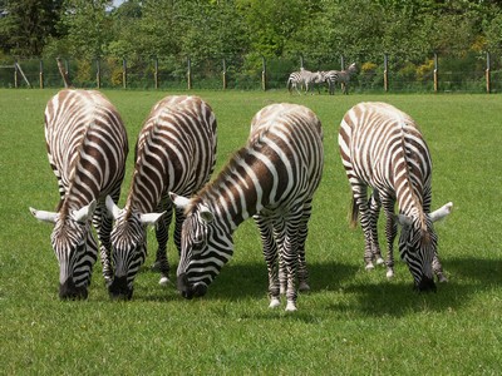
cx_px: 251
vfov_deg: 15.2
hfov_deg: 20.2
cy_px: 188
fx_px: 1407
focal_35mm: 97
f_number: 8
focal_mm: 24.16
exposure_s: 1/400
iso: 100
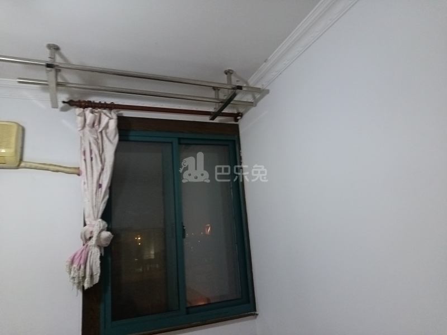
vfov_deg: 56.8
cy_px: 168
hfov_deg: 71.6
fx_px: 310
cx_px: 224
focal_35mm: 24
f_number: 1.75
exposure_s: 1/25
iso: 3379
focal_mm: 5.25
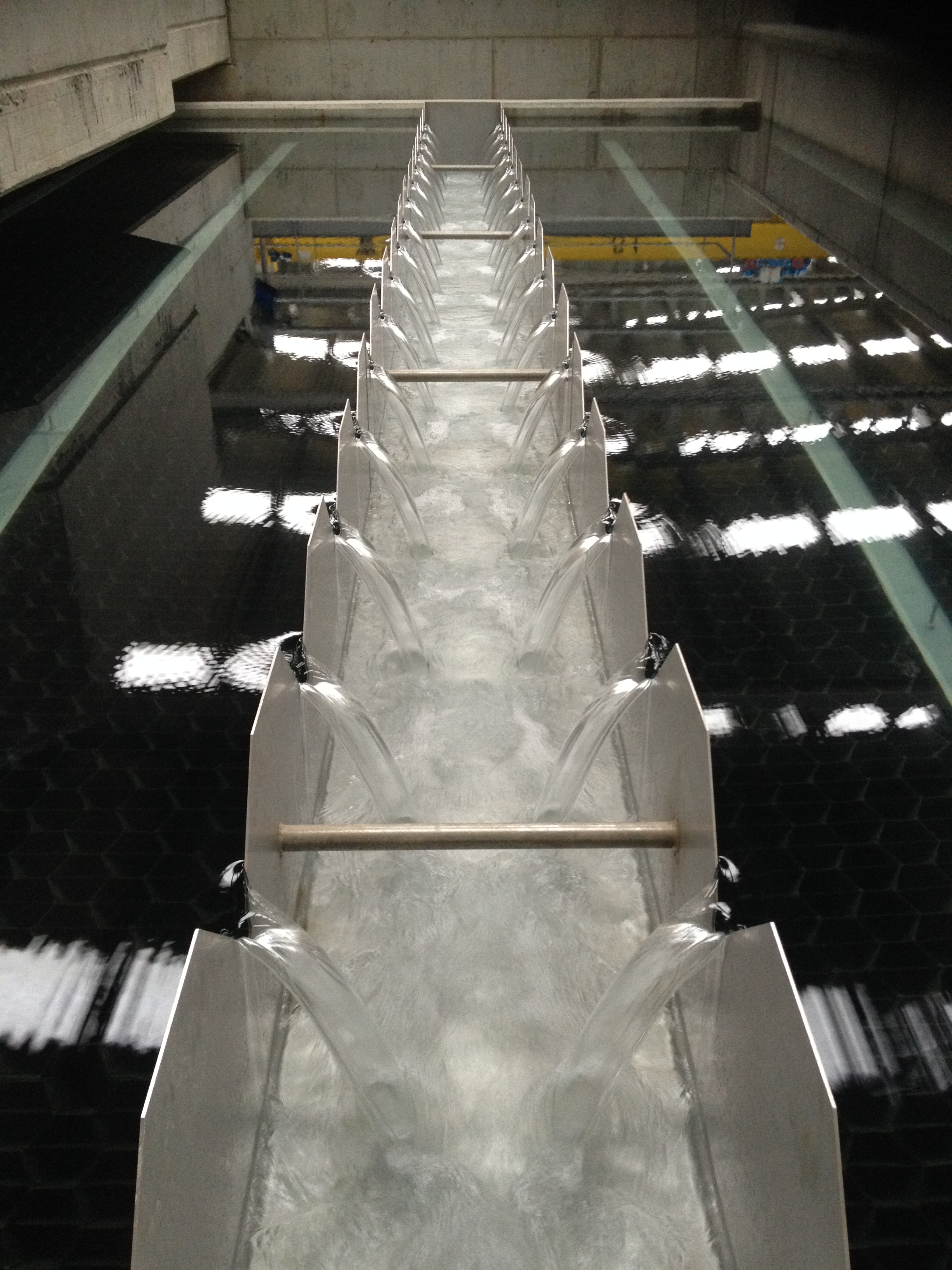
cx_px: 476
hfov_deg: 40.7
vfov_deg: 52.6
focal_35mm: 35
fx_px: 1283
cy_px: 635
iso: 250
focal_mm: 4.28
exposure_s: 1/20
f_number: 2.4
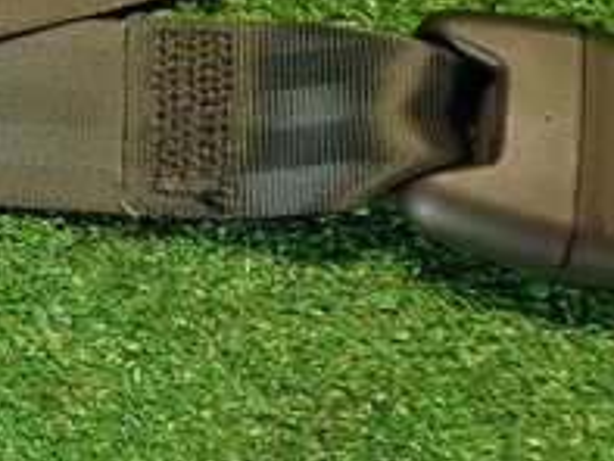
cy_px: -131
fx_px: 1349
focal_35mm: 76
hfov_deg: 23.7
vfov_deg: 18.2
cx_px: -90
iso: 250
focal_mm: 4.5
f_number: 2
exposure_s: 1/30
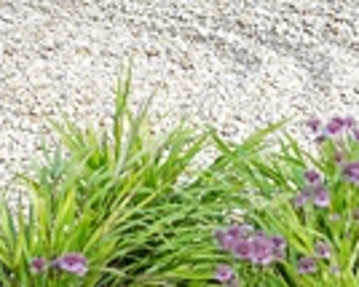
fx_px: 4194
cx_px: -297
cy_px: -468
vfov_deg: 3.8
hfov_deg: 4.8
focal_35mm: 395
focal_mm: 55
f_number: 6.3
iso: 250
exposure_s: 1/50
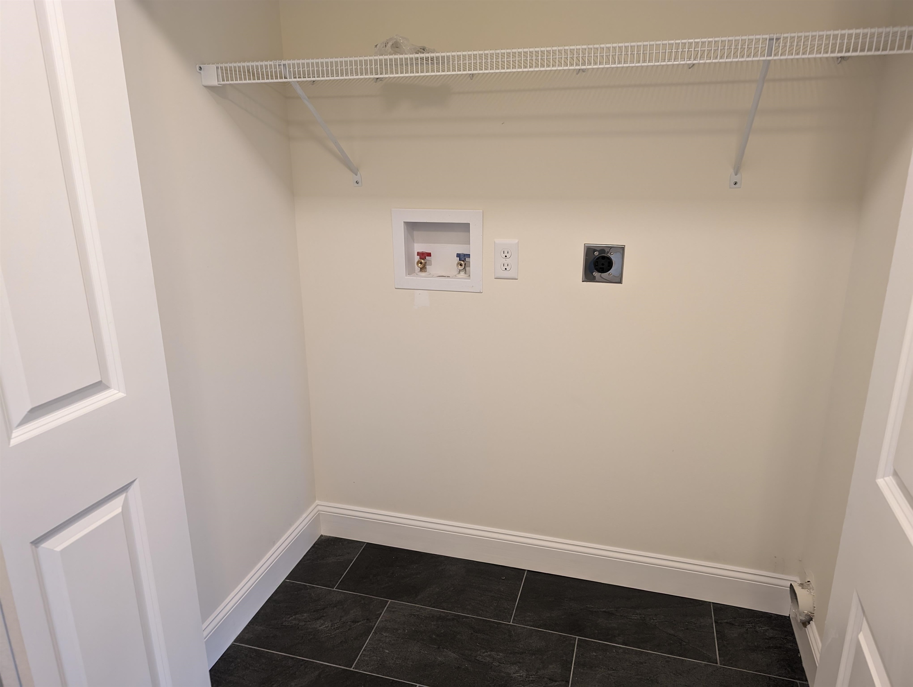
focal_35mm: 24
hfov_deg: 71.5
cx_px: 456
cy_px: 344
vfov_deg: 56.9
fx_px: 634
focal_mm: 6.9
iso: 75
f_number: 1.68
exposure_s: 1/24
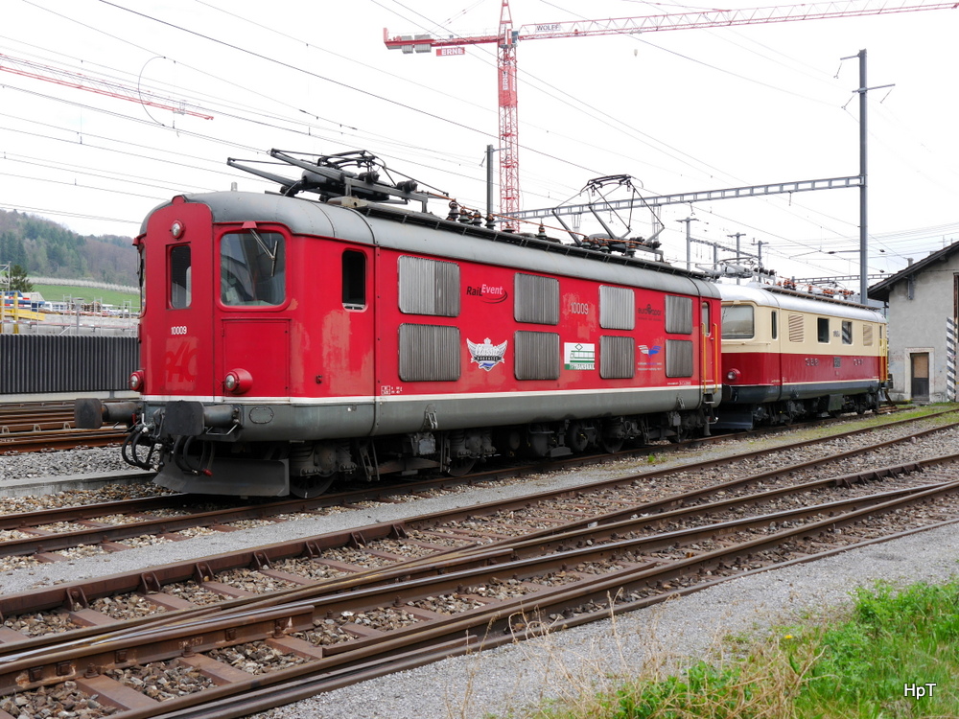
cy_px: 360
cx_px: 480
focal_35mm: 36
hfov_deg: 51.4
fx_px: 997
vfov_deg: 39.7
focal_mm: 18
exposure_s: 1/250
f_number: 6.3
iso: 160
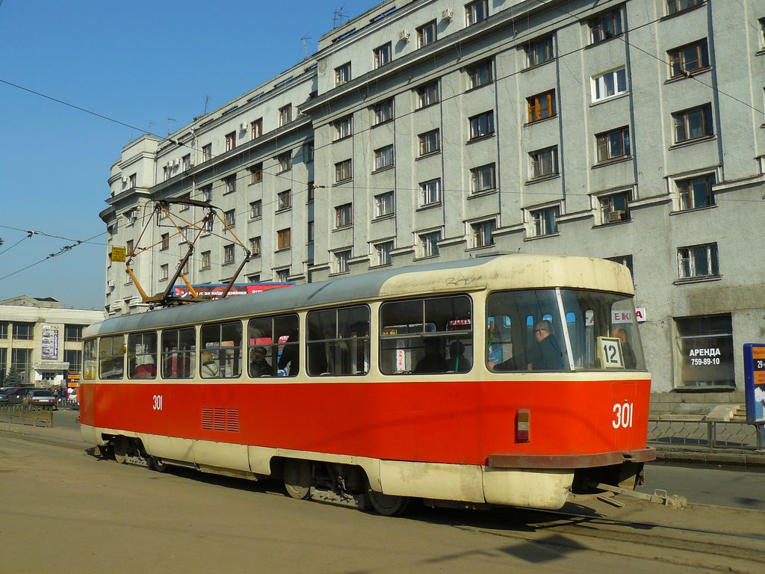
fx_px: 796
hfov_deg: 51.4
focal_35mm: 36
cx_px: 382
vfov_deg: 39.7
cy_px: 287
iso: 100
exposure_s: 1/1000
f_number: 4
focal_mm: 6
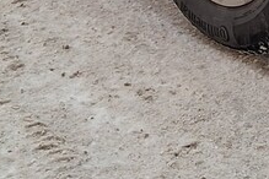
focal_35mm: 157
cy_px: -333
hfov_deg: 12.4
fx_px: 1173
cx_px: 413
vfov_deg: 7.7
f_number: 1.8
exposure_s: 1/100
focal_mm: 5.54
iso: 50
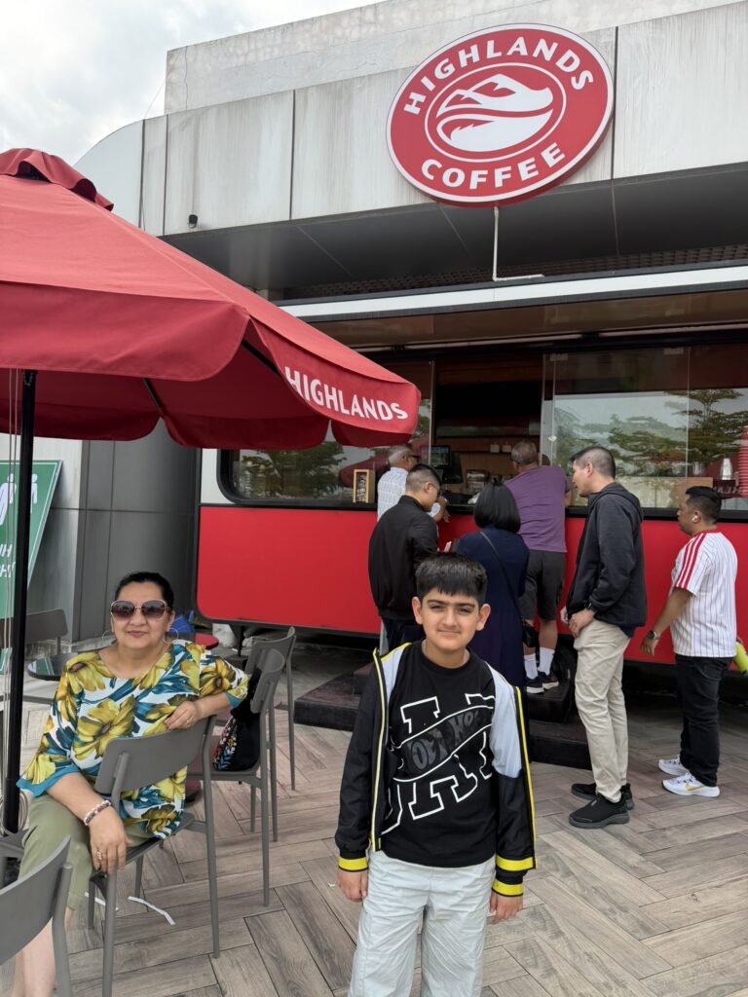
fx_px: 691
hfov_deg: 56.8
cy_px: 498
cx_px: 374
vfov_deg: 71.6
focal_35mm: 24
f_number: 1.78
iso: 80
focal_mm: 6.76
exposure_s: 1/1230
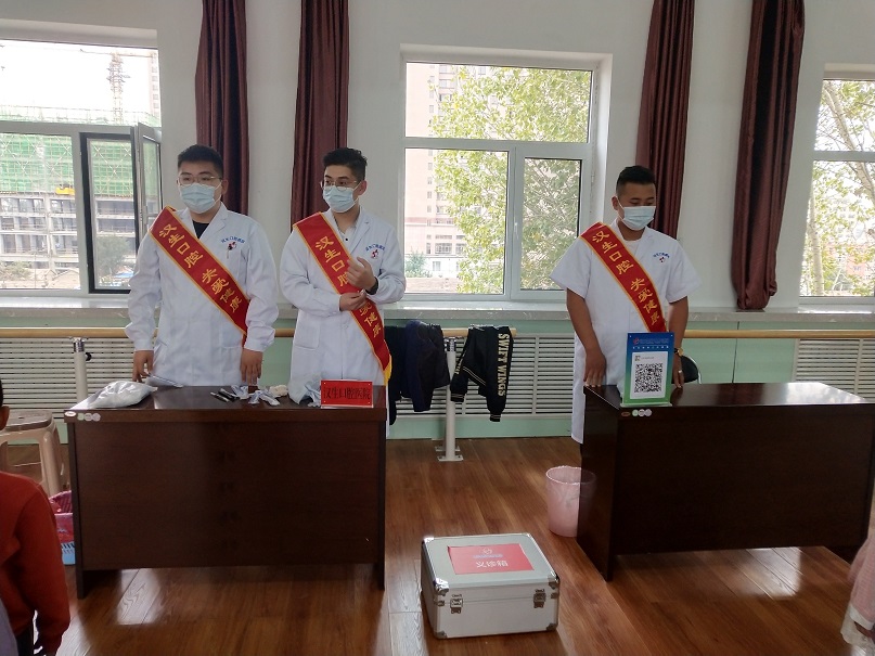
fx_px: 758
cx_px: 438
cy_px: 328
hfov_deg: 60.0
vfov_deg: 46.8
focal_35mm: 30
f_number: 1.8
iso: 210
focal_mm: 3.95
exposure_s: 1/100
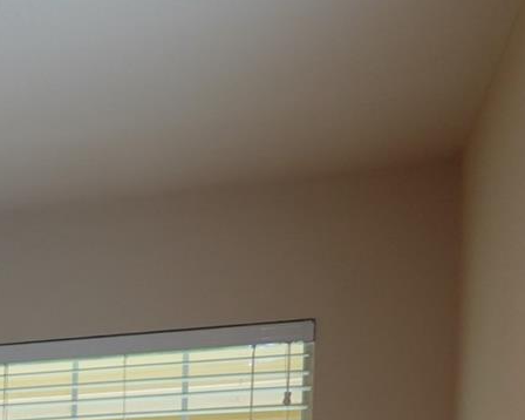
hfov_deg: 14.5
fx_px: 1600
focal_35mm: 103
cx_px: -606
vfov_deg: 13.5
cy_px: 742
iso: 100
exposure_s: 1/50
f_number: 2.8
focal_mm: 9
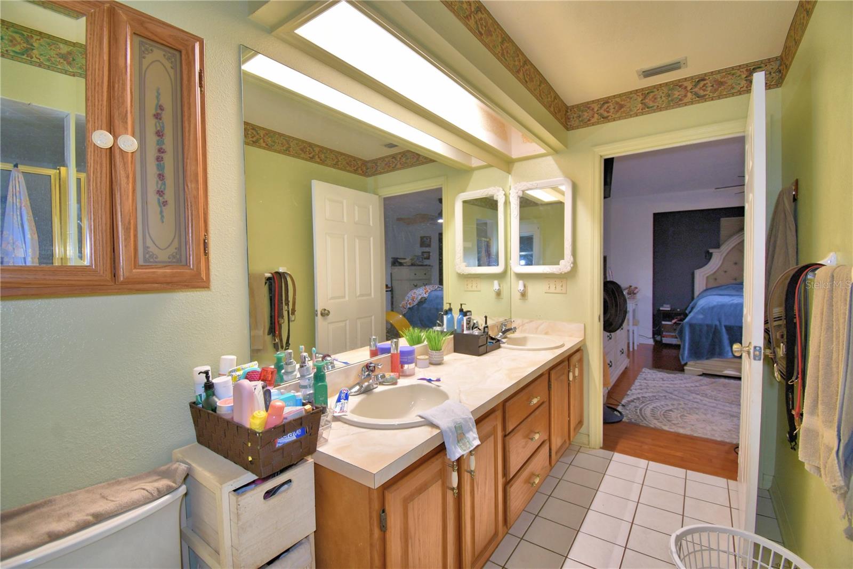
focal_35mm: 15
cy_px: 284
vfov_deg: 77.3
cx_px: 426
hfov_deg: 100.4
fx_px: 355
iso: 200
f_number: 4.5
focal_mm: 10
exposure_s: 1/40
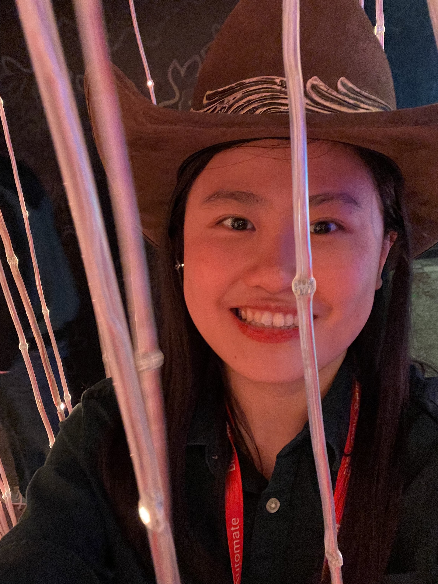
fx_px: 506
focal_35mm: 30
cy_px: 292
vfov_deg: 60.0
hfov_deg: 46.8
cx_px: 219
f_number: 2.2
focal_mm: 2.71
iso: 400
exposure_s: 1/35
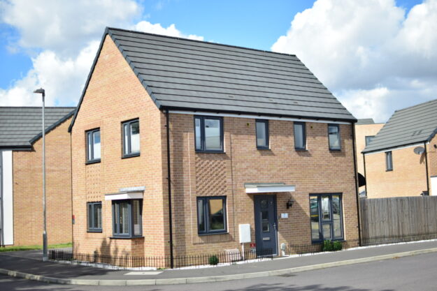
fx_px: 637
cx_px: 218
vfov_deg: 25.8
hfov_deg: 37.8
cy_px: 146
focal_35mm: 52
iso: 160
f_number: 1.8
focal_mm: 35
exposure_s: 1/4000
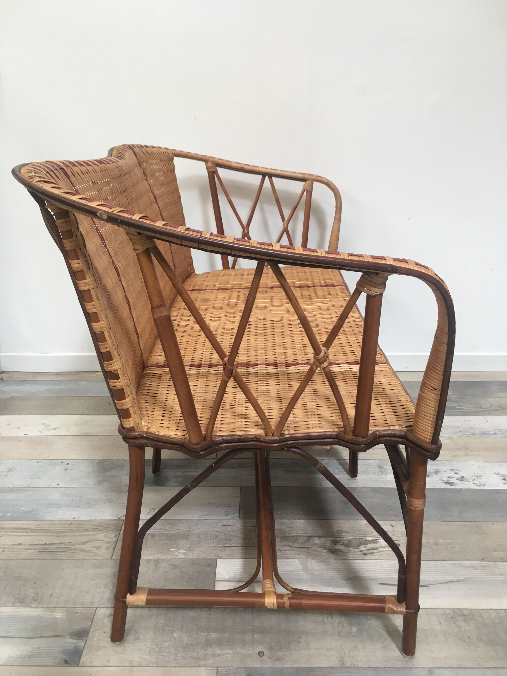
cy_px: 338
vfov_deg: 61.7
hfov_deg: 48.2
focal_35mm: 29
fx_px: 566
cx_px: 254
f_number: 2.2
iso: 80
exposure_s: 1/33
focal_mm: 4.15
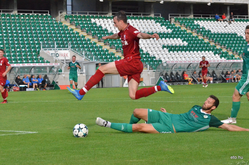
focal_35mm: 147
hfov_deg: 14.0
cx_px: 124
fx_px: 1015
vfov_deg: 9.3
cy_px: 82
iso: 6400
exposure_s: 1/3200
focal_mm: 98
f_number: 11
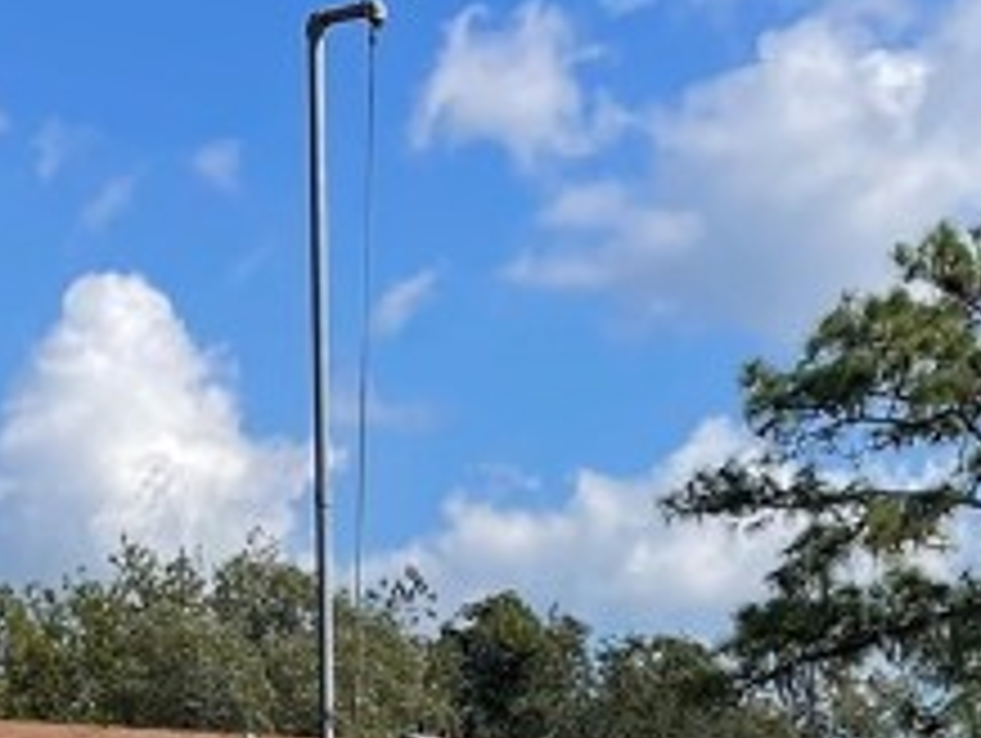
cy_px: 1616
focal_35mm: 122
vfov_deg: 10.8
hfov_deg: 16.1
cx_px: 490
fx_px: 3461
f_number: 1.6
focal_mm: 4.2
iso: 32
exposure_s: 1/3125
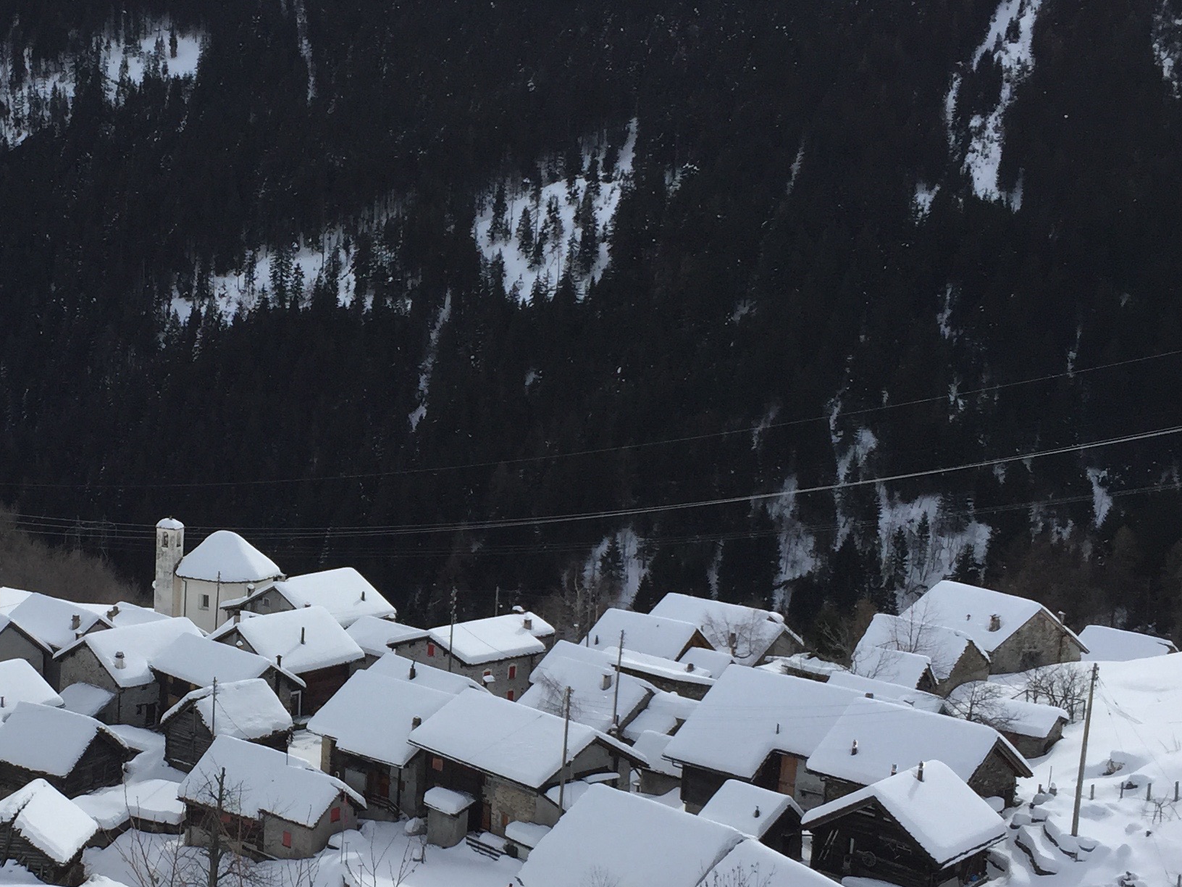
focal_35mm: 58
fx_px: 1980
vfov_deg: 25.1
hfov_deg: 32.5
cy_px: 573
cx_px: 267
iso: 32
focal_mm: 4.15
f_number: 2.2
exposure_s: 1/3300
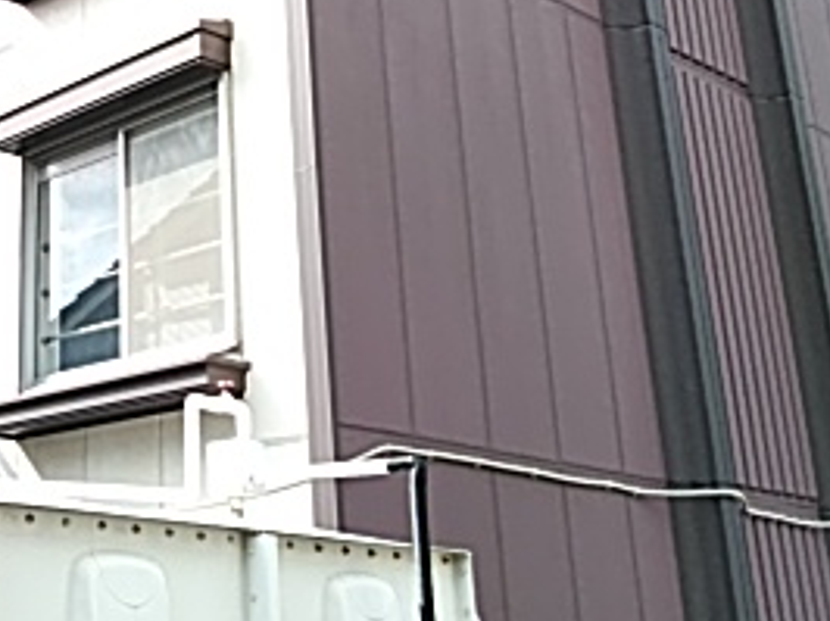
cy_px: 153
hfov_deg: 28.3
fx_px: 1557
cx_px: 34
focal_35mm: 65
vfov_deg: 22.3
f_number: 2.2
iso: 60
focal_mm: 3.46
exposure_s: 1/293
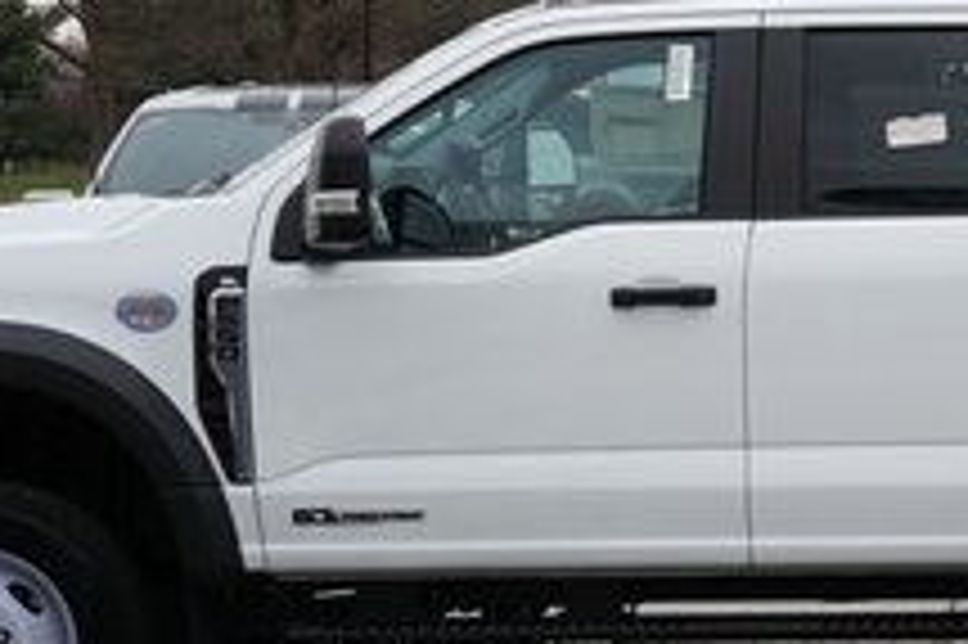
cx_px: 1040
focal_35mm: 131
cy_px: 205
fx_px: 3520
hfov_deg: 15.3
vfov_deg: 10.4
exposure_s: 1/80
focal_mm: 44
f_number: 9
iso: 100
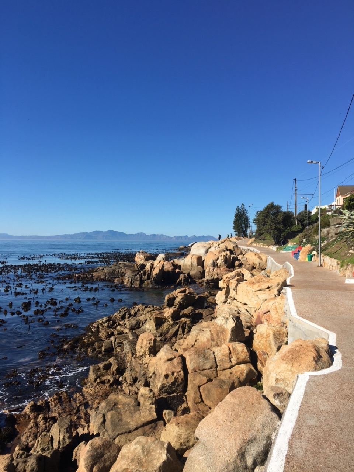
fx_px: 395
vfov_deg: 61.7
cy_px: 236
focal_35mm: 29
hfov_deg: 48.2
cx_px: 177
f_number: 2.2
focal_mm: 4.15
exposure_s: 1/1672
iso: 25
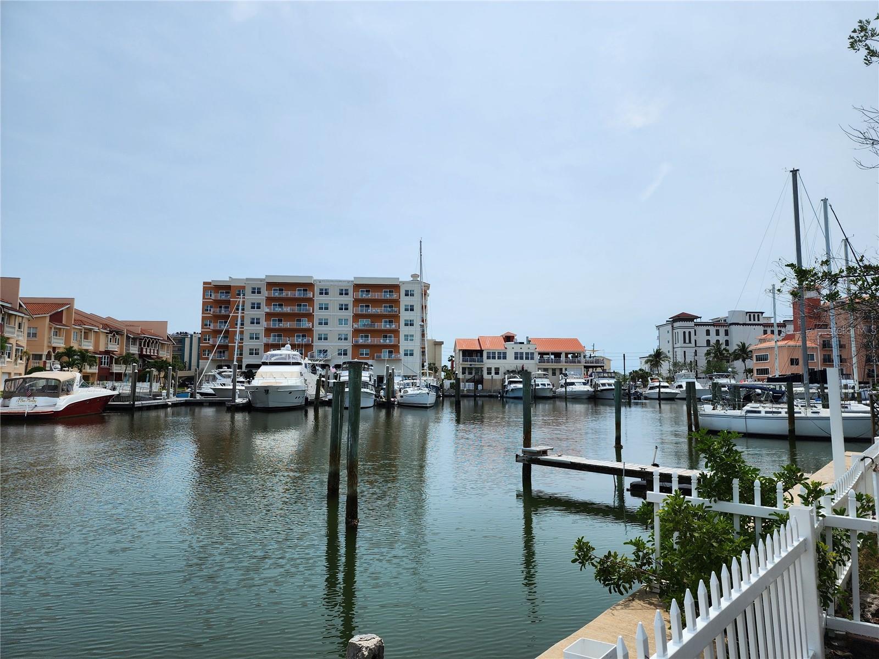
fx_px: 584
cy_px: 330
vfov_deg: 58.9
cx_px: 440
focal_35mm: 23
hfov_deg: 73.9
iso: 12
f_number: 1.8
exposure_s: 1/2365
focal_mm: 6.4
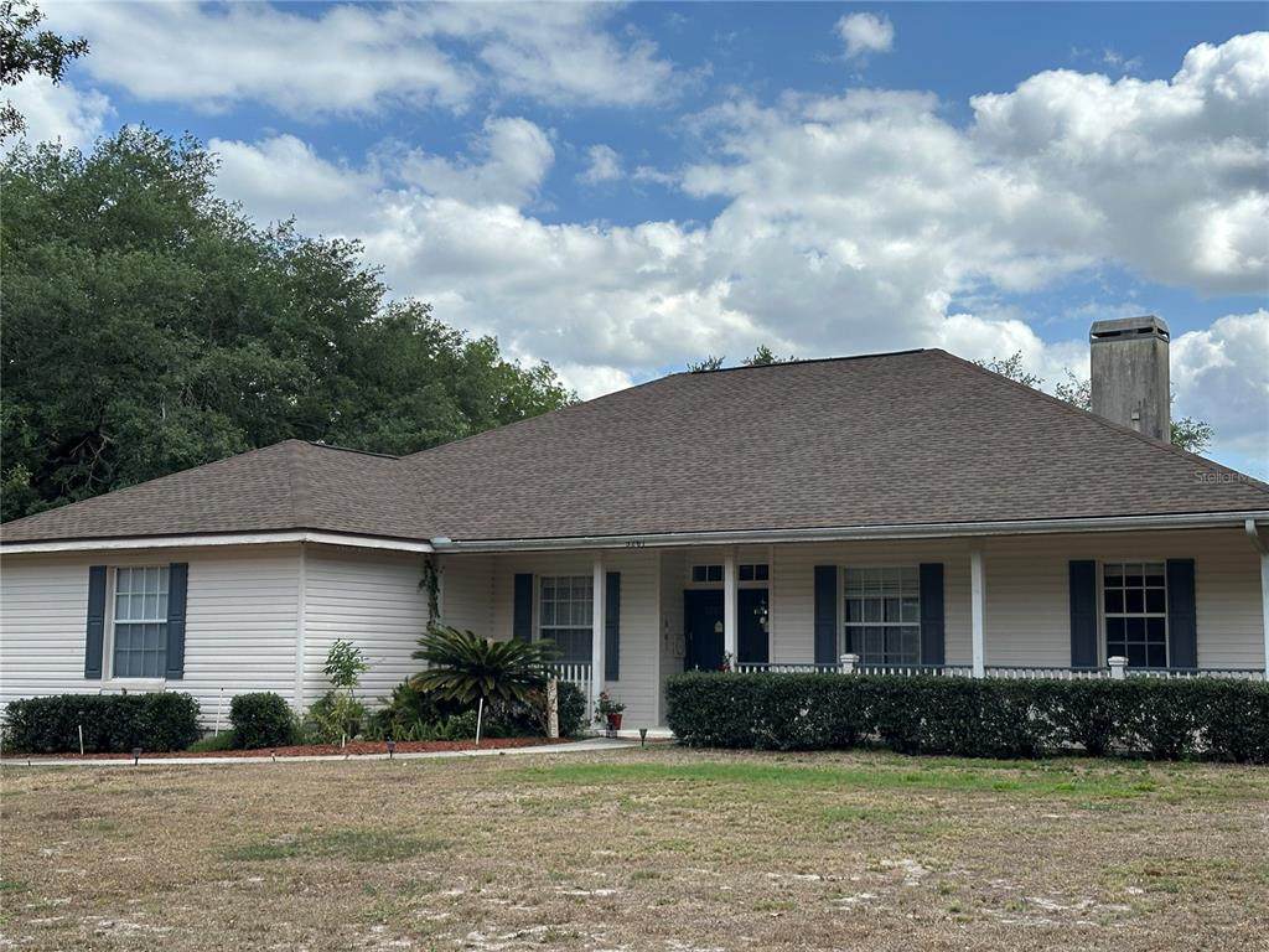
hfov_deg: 39.7
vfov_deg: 30.3
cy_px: 476
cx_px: 634
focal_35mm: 48
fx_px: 1760
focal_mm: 6.86
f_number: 1.78
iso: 64
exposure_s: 1/4016
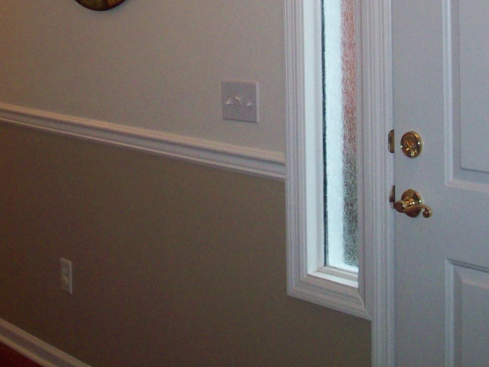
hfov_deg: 25.3
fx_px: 1088
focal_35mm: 77
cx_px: 248
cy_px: -5
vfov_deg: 18.6
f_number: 2.8
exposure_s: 1/45
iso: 160
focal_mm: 6.2
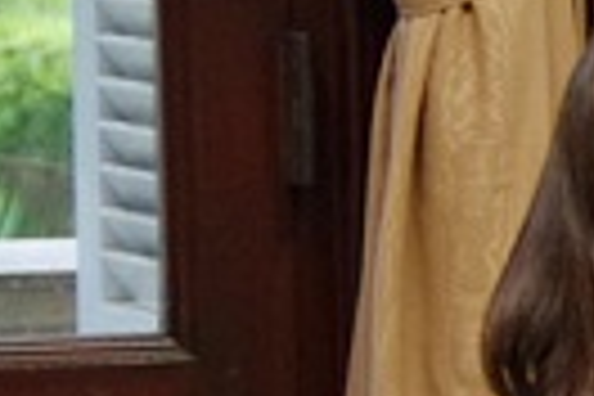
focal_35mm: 621
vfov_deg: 2.2
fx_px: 10246
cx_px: 1472
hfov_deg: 3.3
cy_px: 194
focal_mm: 78
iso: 1600
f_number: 5.6
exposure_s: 1/125
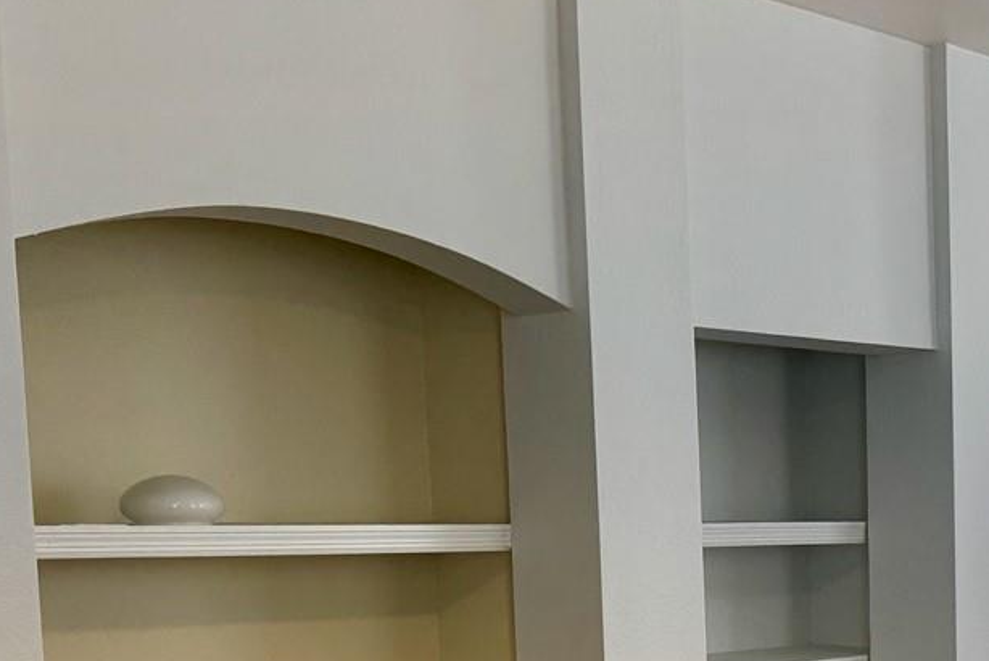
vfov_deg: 20.1
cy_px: 716
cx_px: 934
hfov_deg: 29.4
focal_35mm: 65
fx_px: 1786
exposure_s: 1/120
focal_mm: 6.76
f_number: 1.78
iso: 200
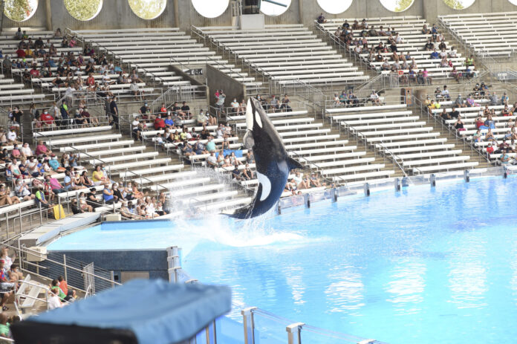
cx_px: 258
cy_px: 172
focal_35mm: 85
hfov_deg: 23.9
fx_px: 1220
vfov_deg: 16.0
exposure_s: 1/640
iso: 320
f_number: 4
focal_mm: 85
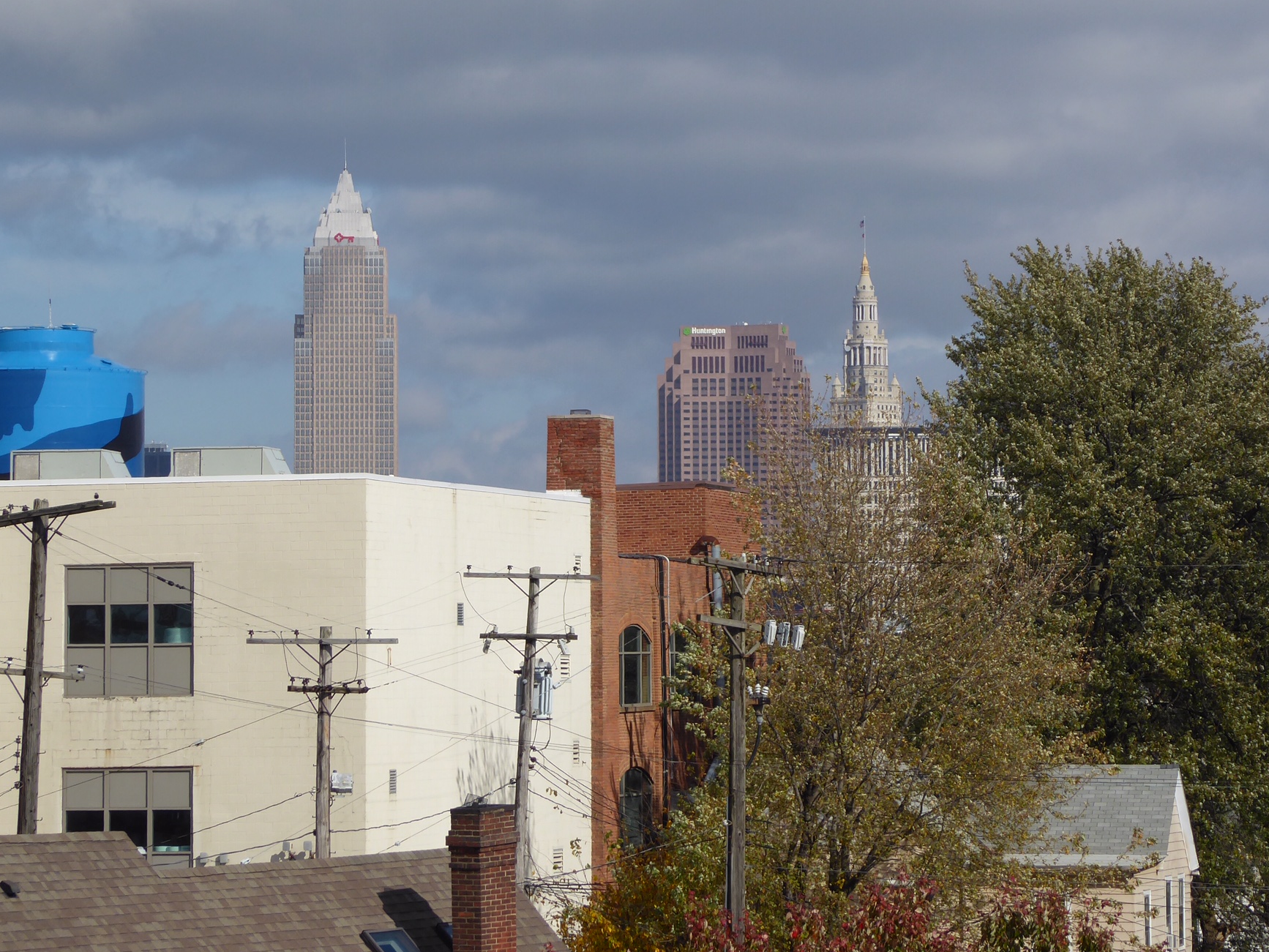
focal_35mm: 173
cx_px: 574
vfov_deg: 8.6
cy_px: 414
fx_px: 6343
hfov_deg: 11.4
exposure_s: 1/640
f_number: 5.3
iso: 80
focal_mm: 24.2
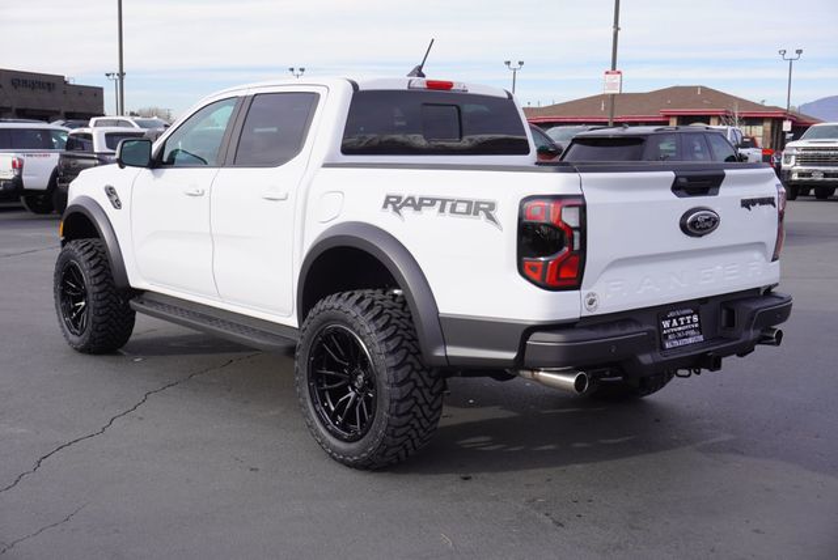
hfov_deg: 47.9
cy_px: 280
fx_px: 944
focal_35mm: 40
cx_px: 419
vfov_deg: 33.1
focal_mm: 27
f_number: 8
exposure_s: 1/100
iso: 100
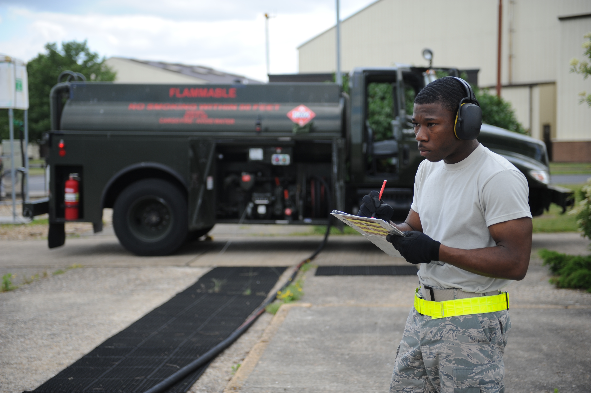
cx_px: 296
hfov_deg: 35.7
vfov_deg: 24.2
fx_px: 919
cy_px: 196
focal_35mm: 56
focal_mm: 56
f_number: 2.8
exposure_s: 1/1250
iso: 200
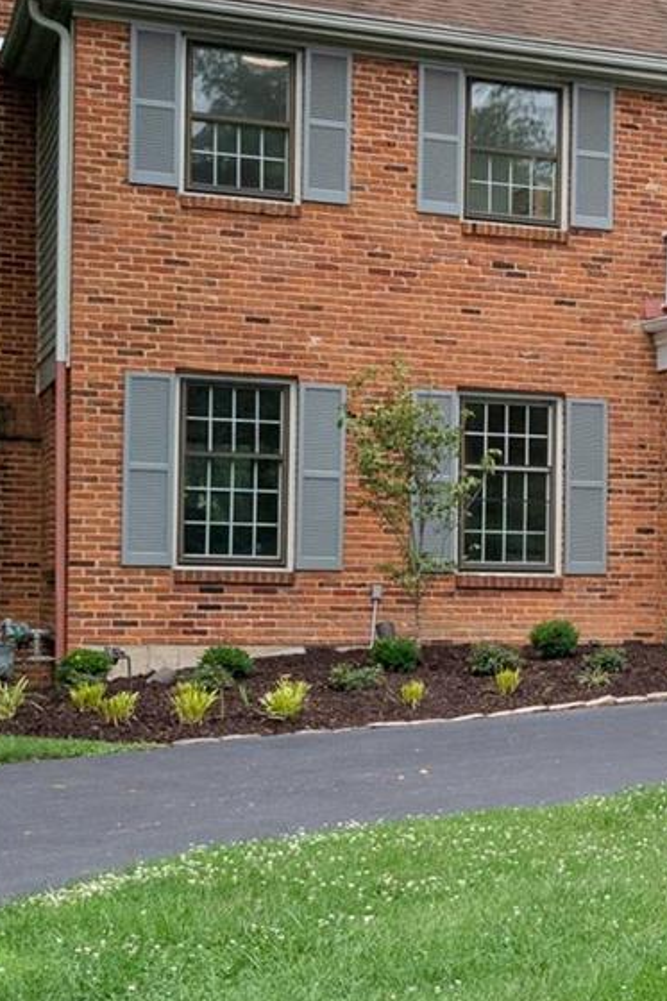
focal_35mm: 80
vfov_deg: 25.3
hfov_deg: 14.7
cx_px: 1234
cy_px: 658
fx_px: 2225
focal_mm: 14
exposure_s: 1/400
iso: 400
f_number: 7.1
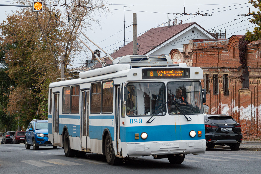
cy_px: 90
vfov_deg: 16.2
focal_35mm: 84
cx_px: 132
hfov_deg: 24.2
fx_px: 608
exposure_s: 1/400
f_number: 5.6
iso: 200
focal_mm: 52
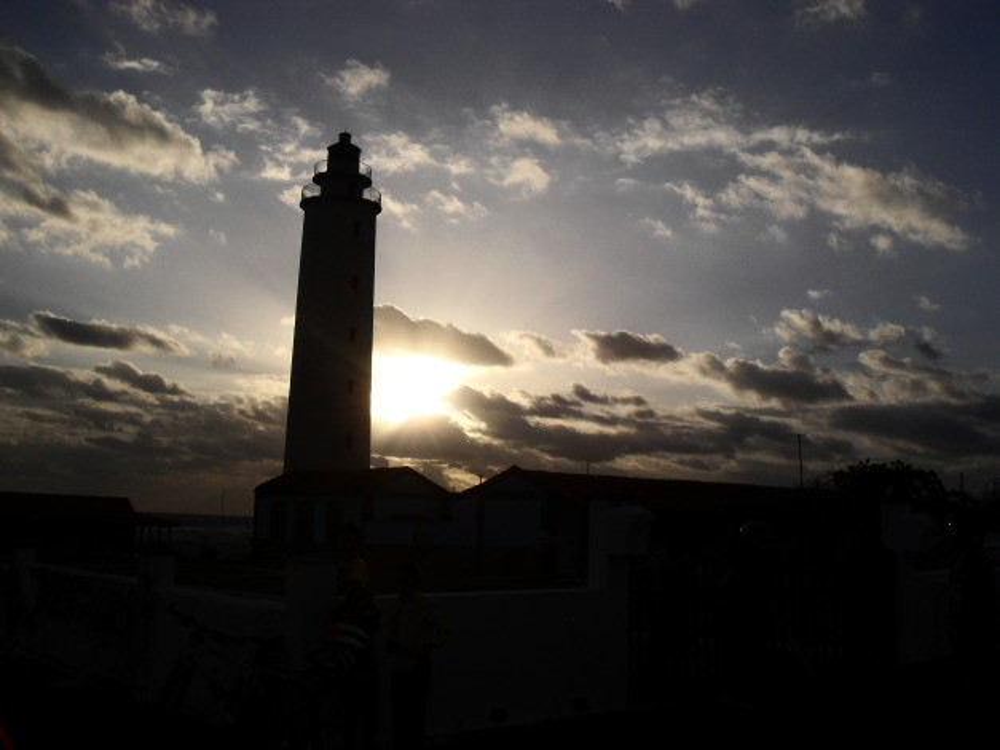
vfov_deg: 40.7
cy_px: 375
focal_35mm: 35
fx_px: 1011
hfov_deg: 52.6
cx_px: 500
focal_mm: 6.3
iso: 100
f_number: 8.4
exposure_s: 1/750
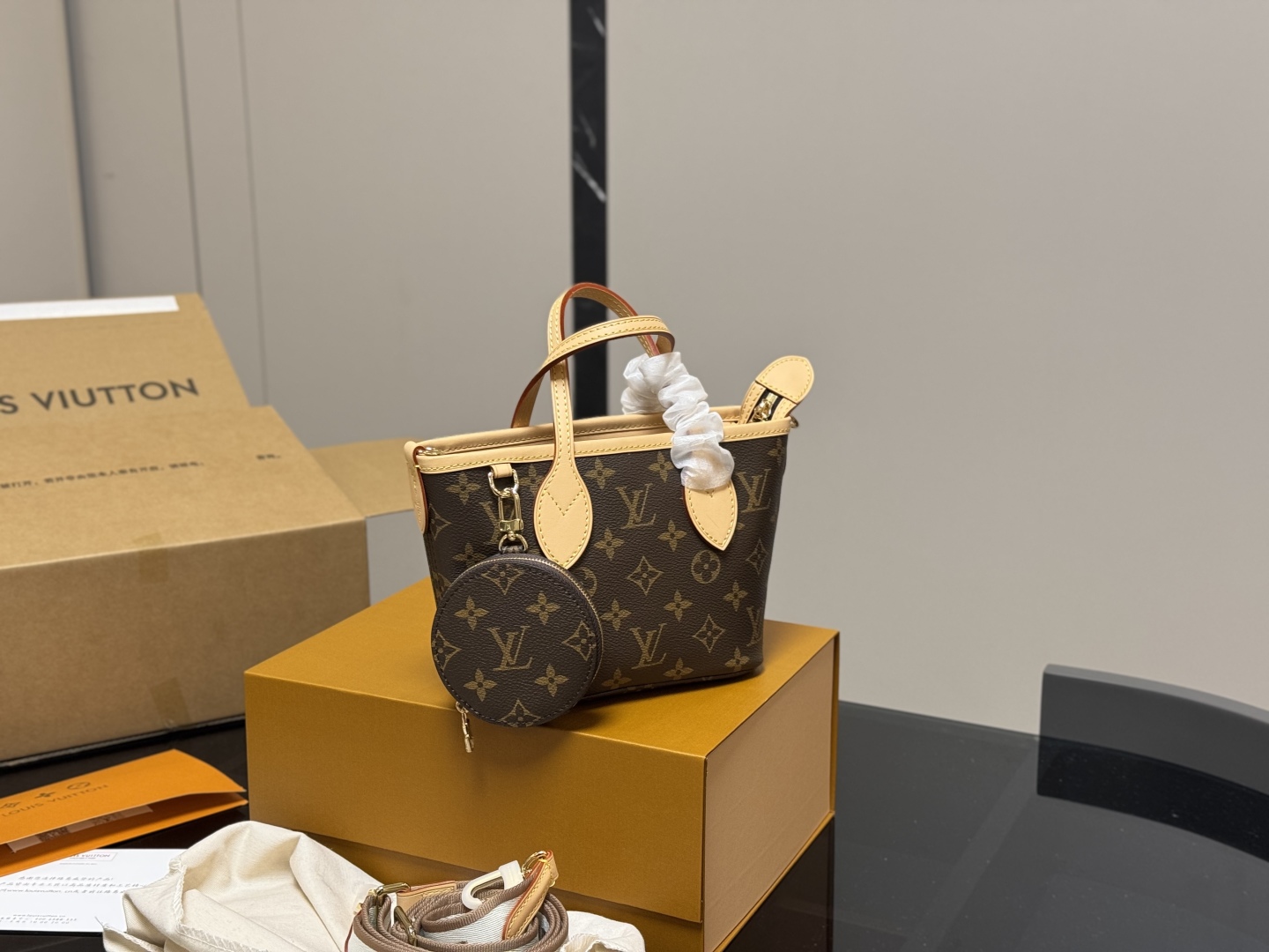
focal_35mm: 48
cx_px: 634
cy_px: 476
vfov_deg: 30.3
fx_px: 1760
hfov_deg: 39.7
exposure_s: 1/50
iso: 80
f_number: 1.78
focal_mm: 6.76
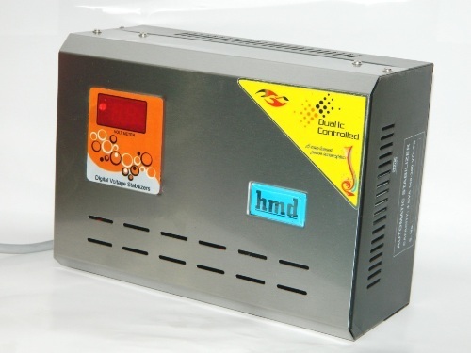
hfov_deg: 23.3
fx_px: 1143
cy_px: 176
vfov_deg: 17.6
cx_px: 236
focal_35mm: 84
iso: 200
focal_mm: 15.1
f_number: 4.2
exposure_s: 1/50
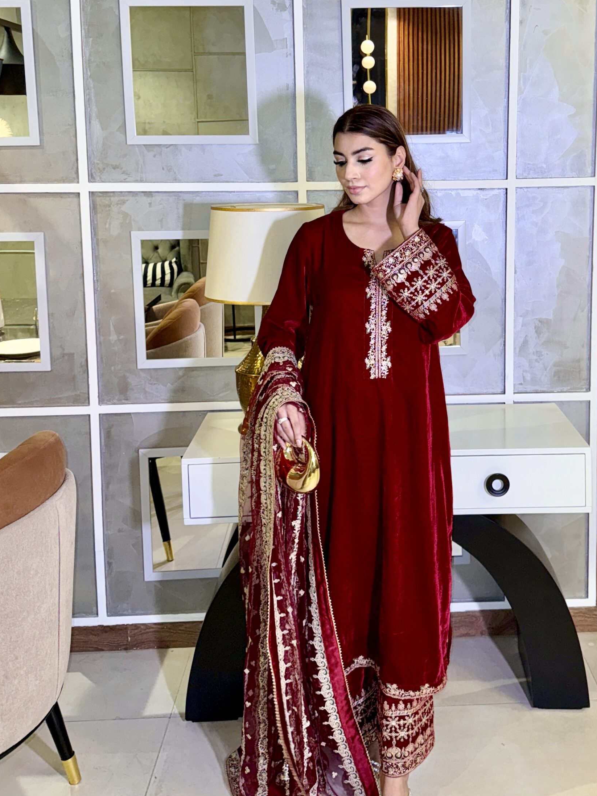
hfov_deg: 49.6
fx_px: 644
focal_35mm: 28
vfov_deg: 63.1
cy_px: 457
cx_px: 346
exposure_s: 1/26
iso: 80
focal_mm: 6.76
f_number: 1.78
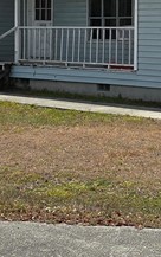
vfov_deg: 18.0
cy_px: 57
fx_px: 806
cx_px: 142
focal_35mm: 115
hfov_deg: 11.3
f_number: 1.7
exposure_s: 1/1667
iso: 12
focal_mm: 6.3
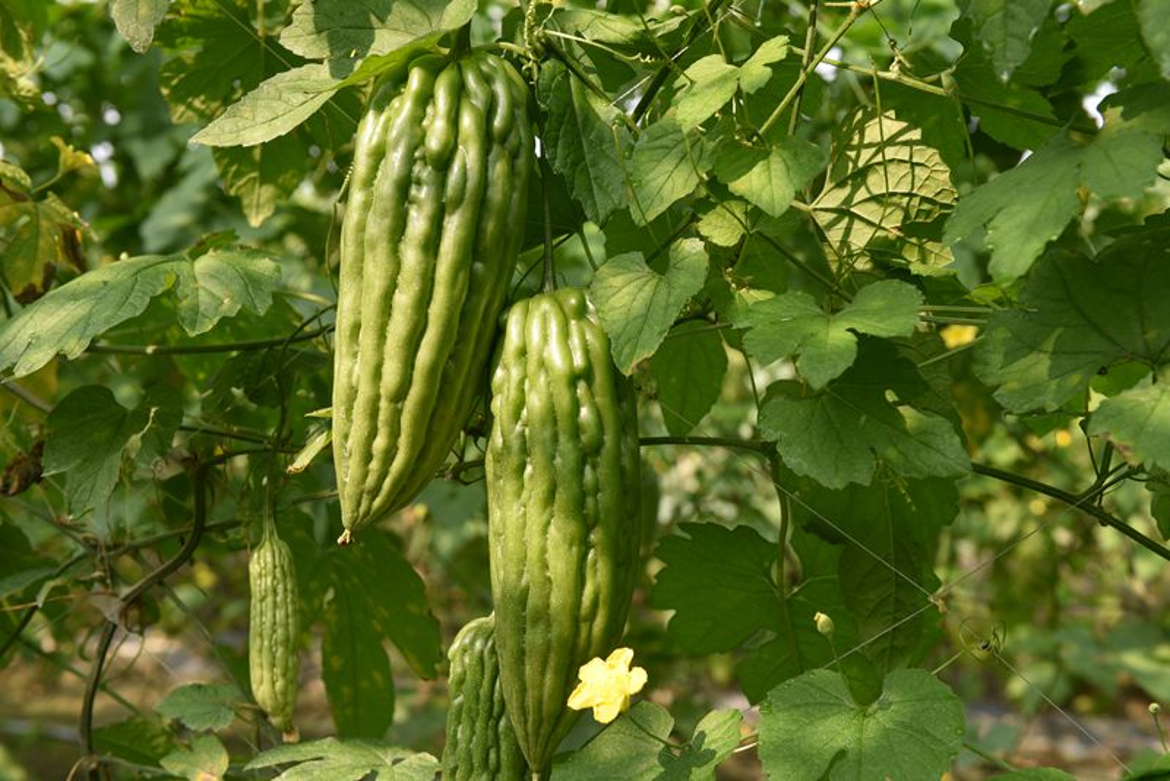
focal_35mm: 48
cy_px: 390
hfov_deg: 41.1
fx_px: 1560
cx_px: 585
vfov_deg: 28.1
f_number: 8
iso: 360
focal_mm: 48
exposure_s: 1/250
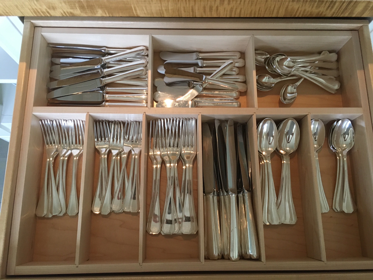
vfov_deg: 48.2
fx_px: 312
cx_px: 186
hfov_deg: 61.7
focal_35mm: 29
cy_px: 140
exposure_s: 1/30
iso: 125
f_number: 2.2
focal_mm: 4.15
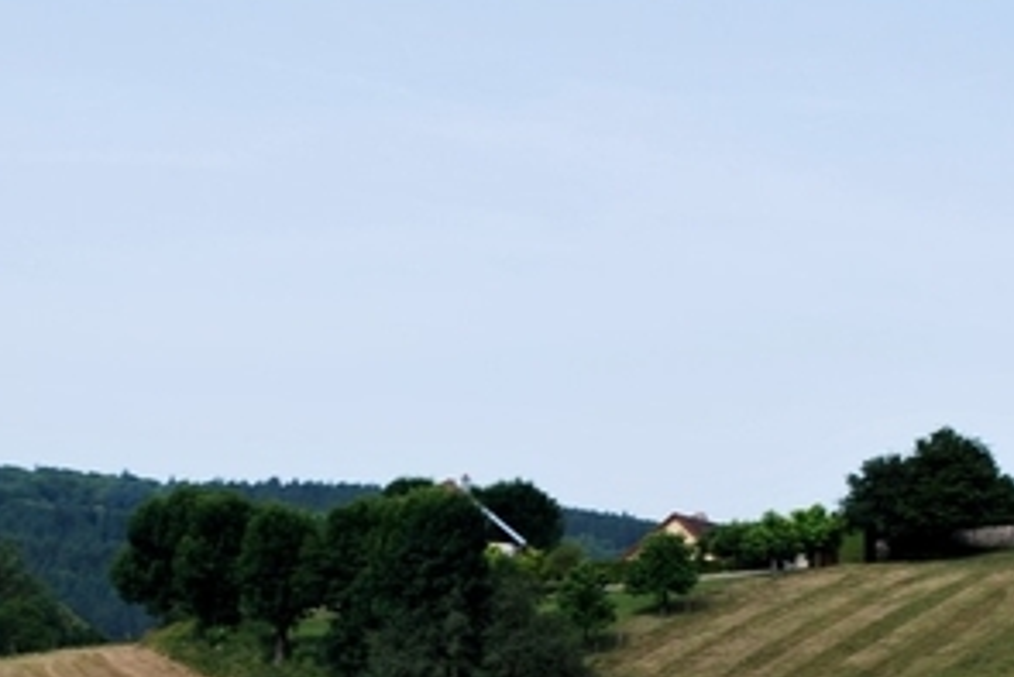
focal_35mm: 122
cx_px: 388
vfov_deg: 11.2
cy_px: 500
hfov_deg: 16.8
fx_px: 3438
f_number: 7.1
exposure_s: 1/200
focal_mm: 40
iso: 100
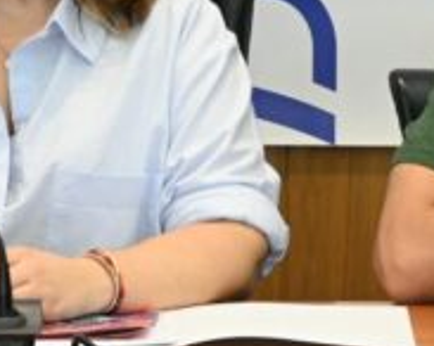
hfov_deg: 6.5
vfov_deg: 5.2
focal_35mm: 296
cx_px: -69
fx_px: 3798
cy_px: 69
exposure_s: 1/125
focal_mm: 50
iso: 2200
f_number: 4.5
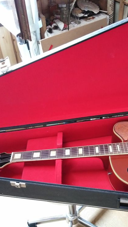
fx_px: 223
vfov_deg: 54.0
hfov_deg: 31.3
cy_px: 114
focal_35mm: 37
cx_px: 99
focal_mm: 3.46
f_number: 2.2
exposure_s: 1/20
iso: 419
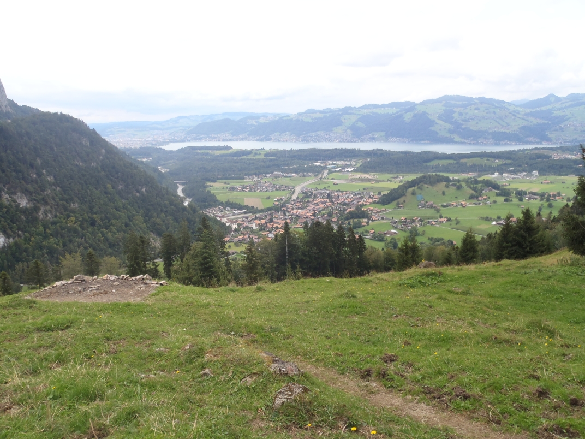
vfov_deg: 49.7
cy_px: 220
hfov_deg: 63.4
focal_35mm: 28
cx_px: 292
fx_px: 473
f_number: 4.5
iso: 80
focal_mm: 5
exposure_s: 1/160
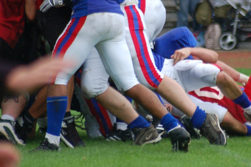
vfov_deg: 1.7
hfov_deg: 2.5
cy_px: 55
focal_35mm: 813
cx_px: 154
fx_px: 5667
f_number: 5.6
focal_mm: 300
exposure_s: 1/320
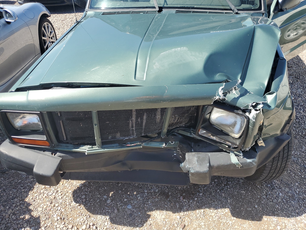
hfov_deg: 67.3
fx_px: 230
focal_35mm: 26
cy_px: 115
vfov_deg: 53.1
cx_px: 153
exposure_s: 1/1429
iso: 50
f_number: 1.5
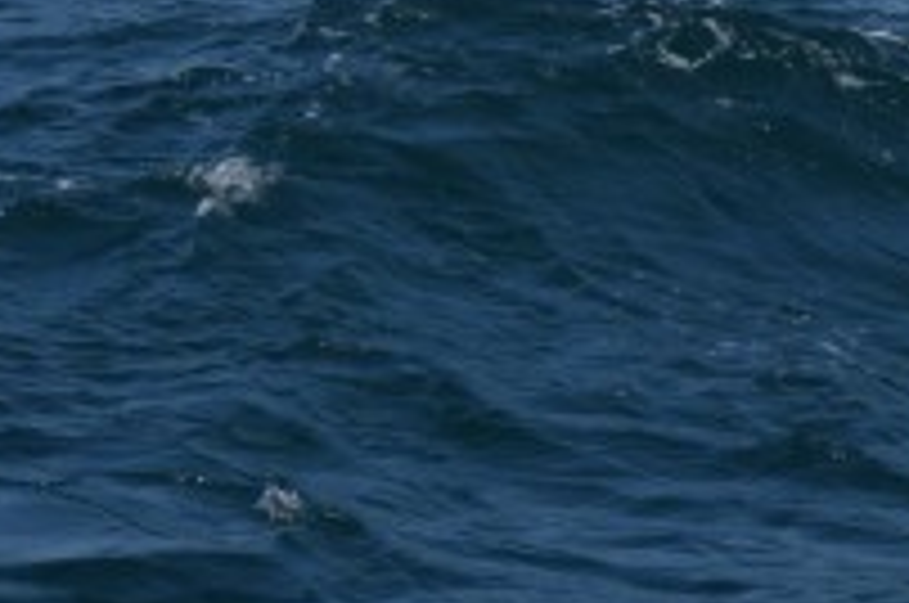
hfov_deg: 4.6
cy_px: -288
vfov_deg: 3.1
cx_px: 2102
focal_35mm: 442
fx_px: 11135
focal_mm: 55
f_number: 5.6
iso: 200
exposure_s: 1/1600
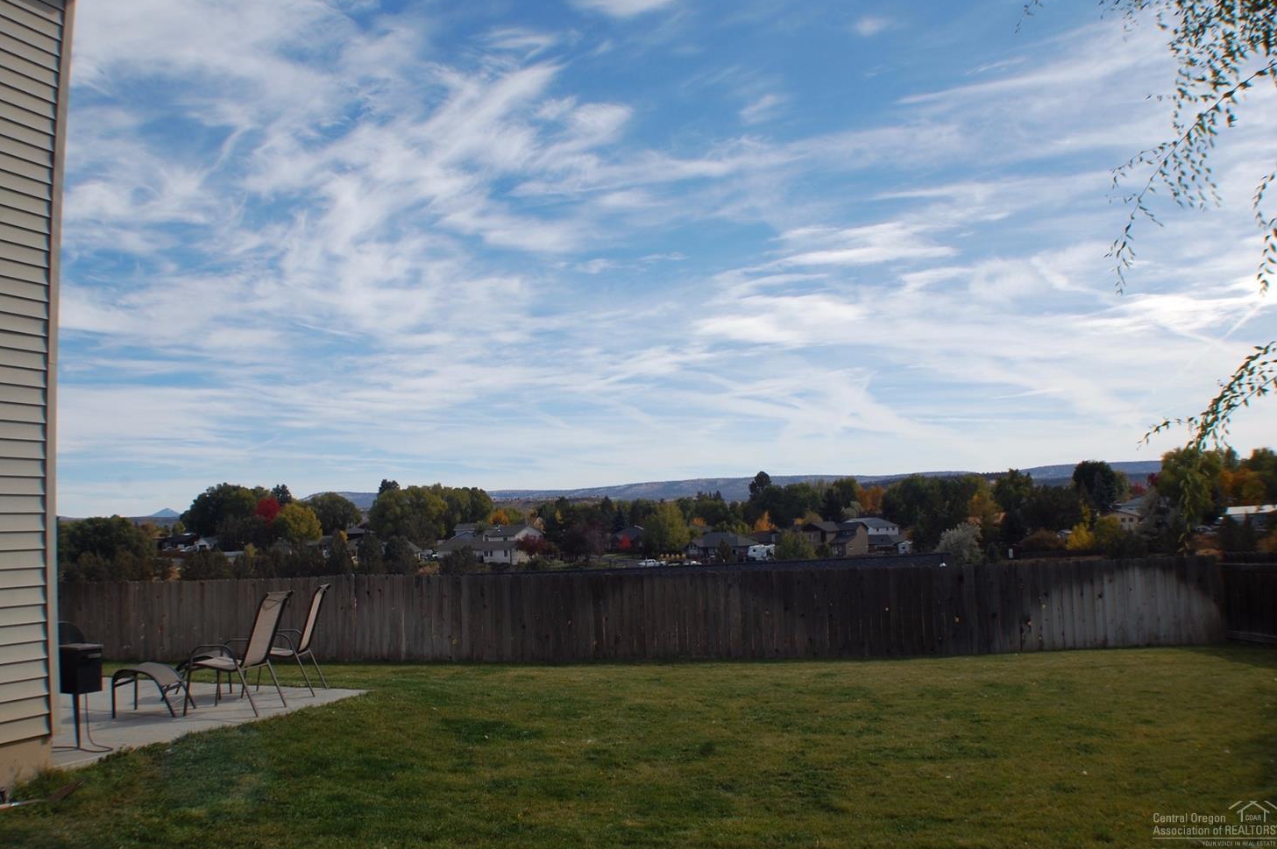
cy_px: 418
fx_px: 1259
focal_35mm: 36
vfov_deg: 37.3
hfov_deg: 53.8
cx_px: 628
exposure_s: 1/400
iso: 200
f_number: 10
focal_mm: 23
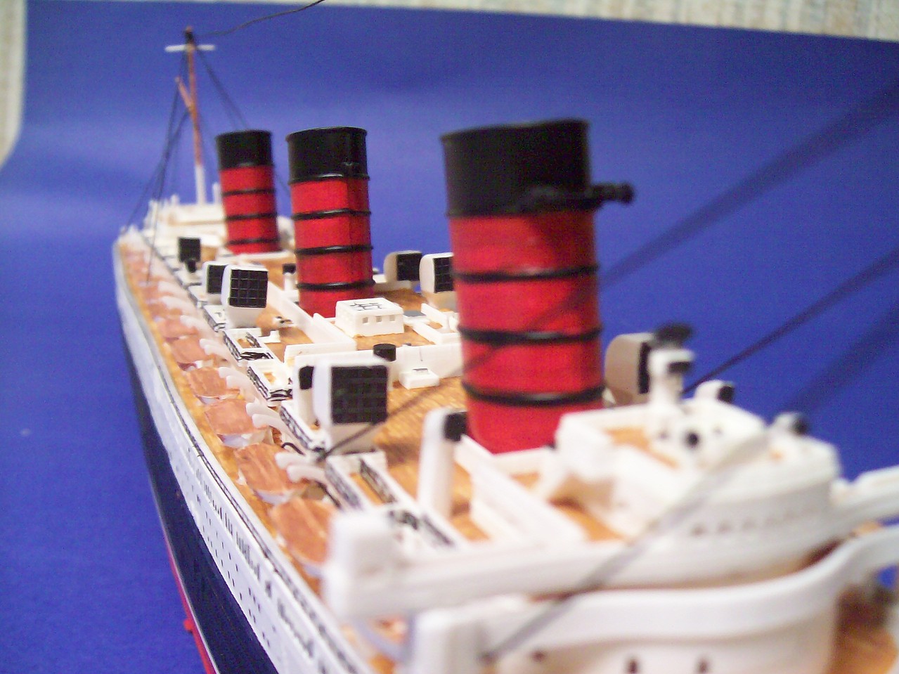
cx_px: 450
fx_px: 935
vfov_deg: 39.7
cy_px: 337
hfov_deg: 51.4
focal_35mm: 36
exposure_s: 1/10.7
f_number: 2.7
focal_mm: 6
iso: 140
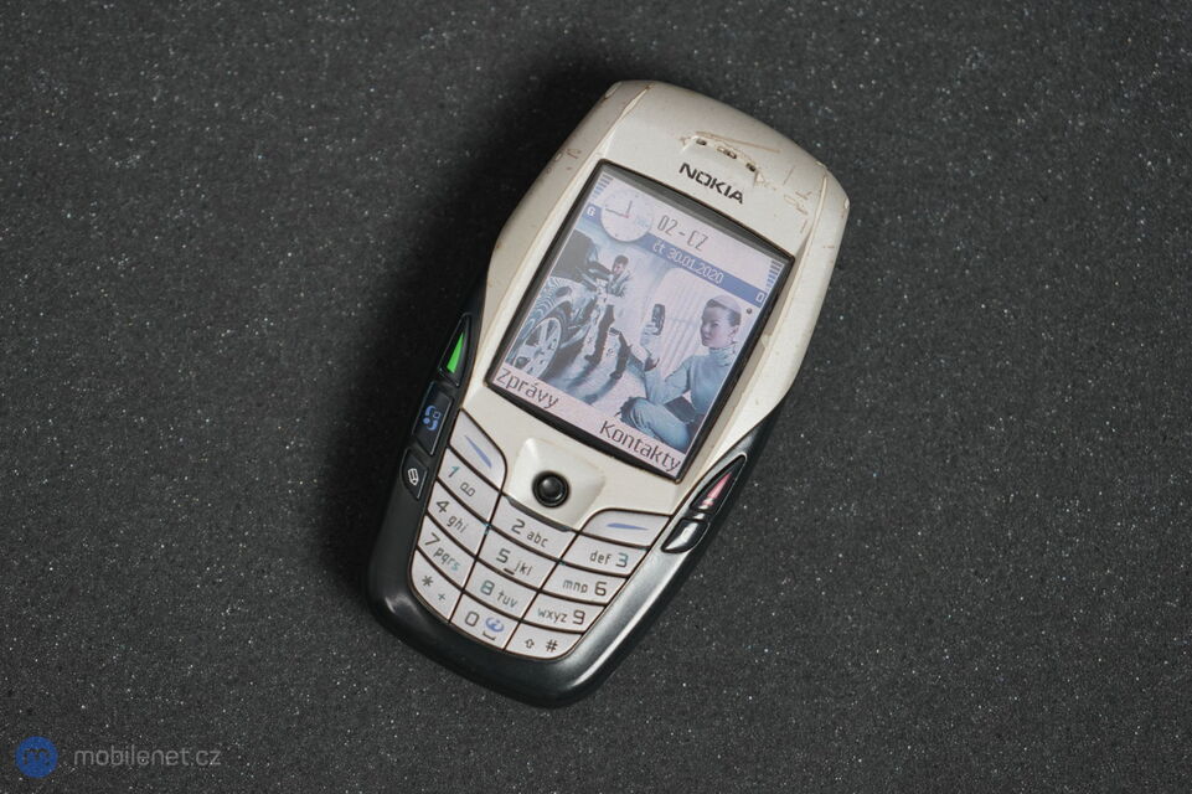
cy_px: 397
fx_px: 2317
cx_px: 596
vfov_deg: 19.4
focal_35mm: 70
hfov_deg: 28.9
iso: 1000
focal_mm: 70
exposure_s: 1/200
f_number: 4
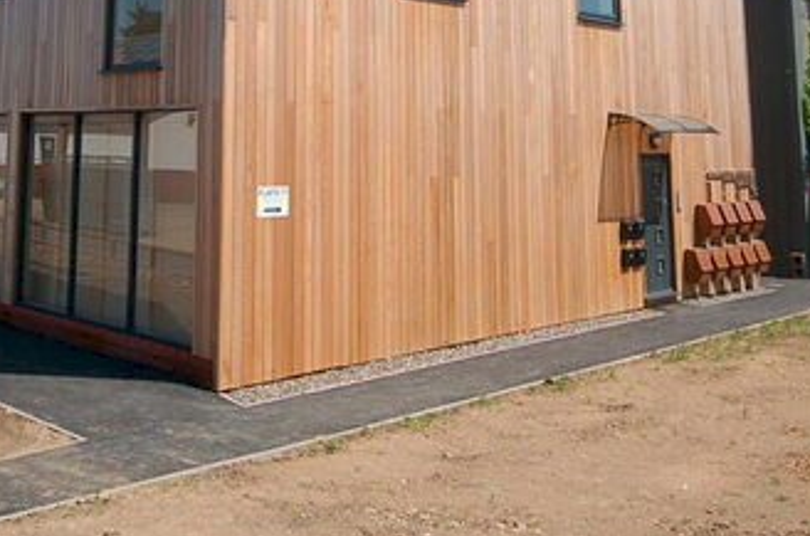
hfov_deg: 40.8
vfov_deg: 26.3
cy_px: -15
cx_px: 286
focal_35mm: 48
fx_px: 1079
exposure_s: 1/320
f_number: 10
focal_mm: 15
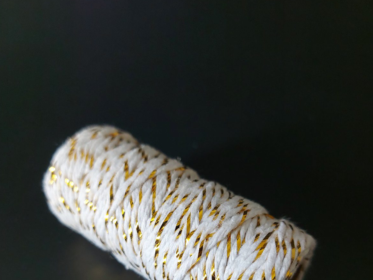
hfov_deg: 55.3
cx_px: 191
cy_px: 229
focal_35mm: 33
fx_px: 356
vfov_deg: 40.9
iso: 125
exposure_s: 1/50
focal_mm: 5.23
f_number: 1.8
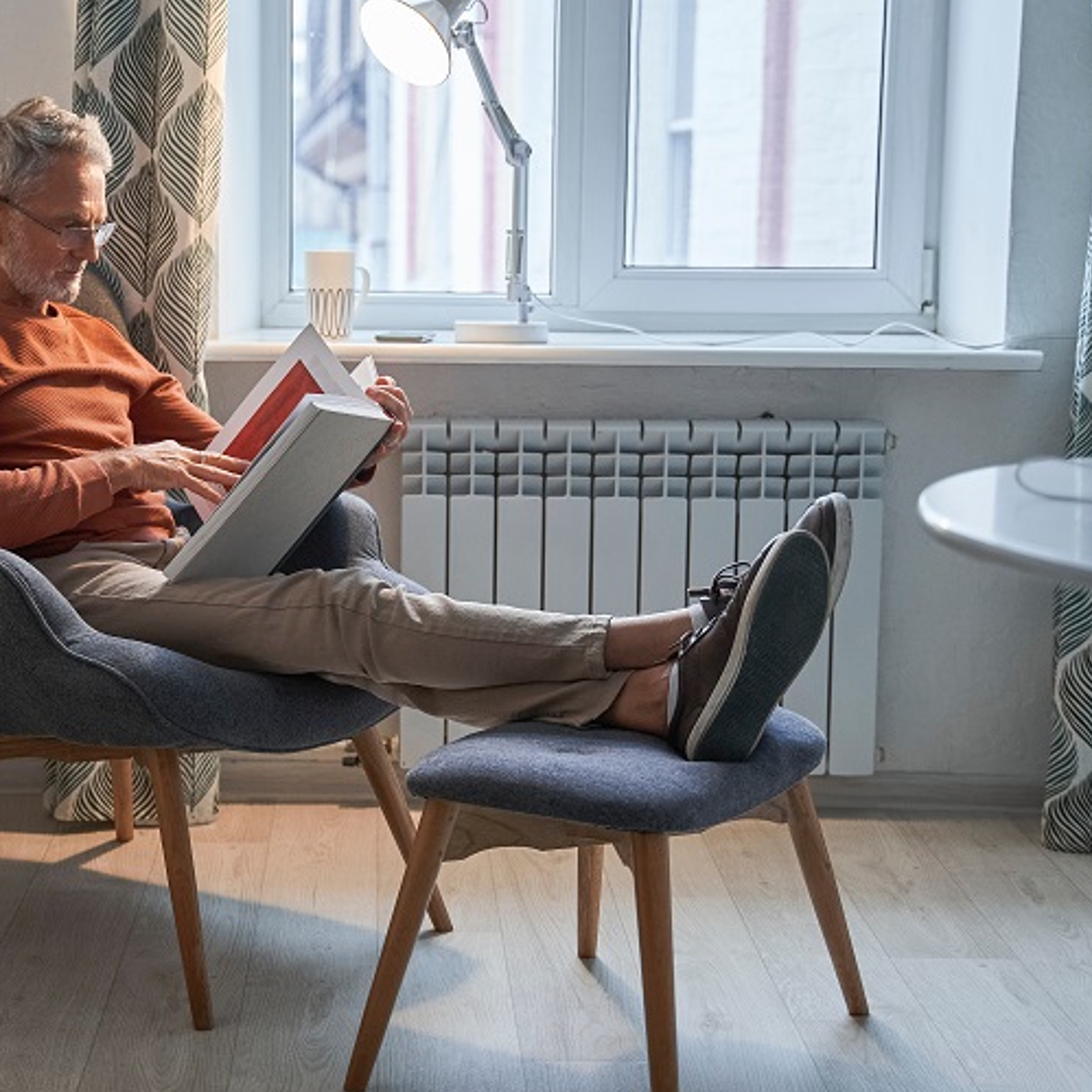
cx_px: 337
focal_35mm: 64
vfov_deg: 26.9
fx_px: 2284
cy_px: 526
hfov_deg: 26.7
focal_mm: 47
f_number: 2.8
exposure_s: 1/100
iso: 640
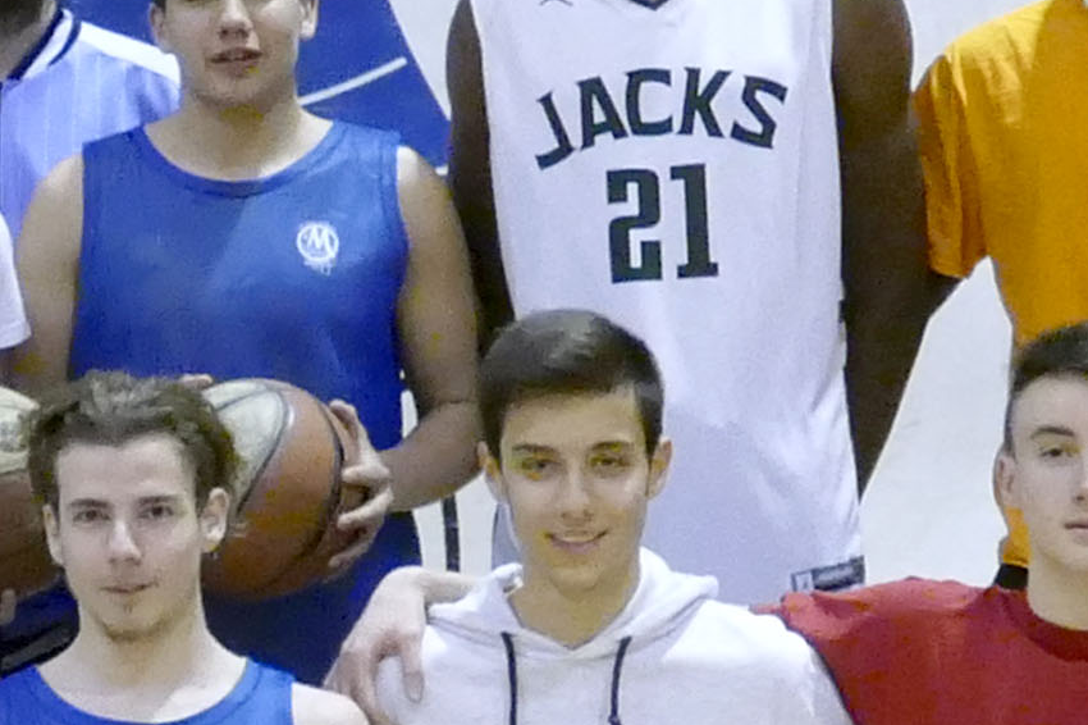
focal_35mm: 161
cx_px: -379
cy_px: 329
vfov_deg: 8.5
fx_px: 4864
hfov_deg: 12.3
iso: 1600
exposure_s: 1/40
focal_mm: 9.12
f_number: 3.9
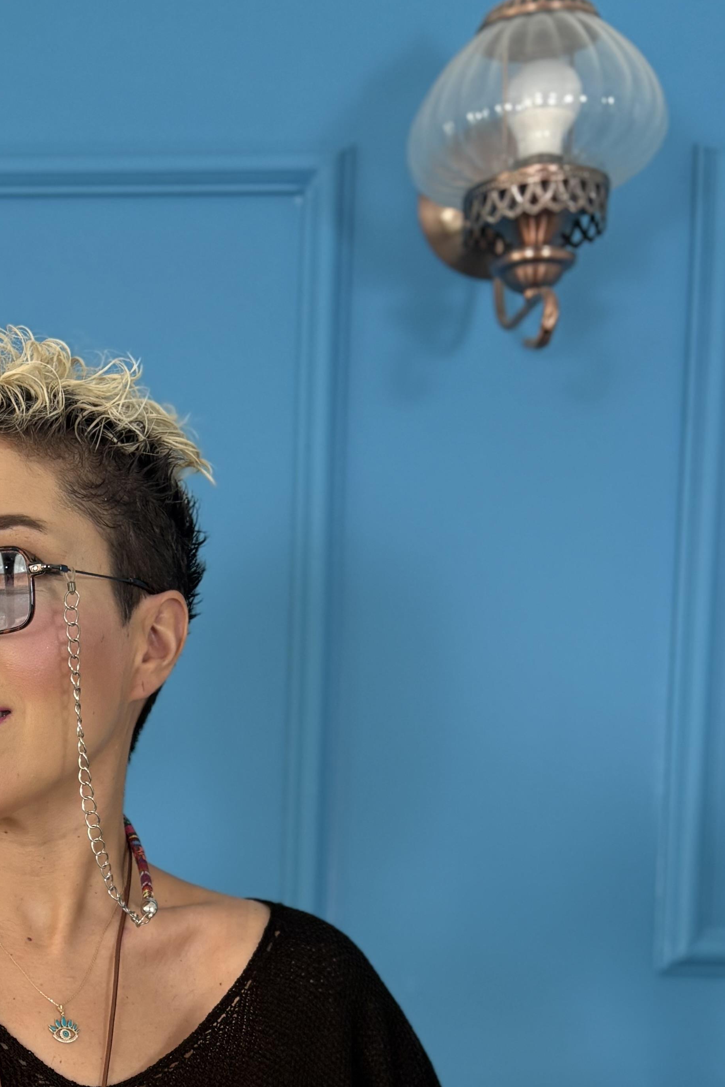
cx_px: -16
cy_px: 1078
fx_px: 1691
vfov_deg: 32.8
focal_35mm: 56
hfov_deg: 23.1
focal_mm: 5.96
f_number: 1.6
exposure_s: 1/64
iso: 125
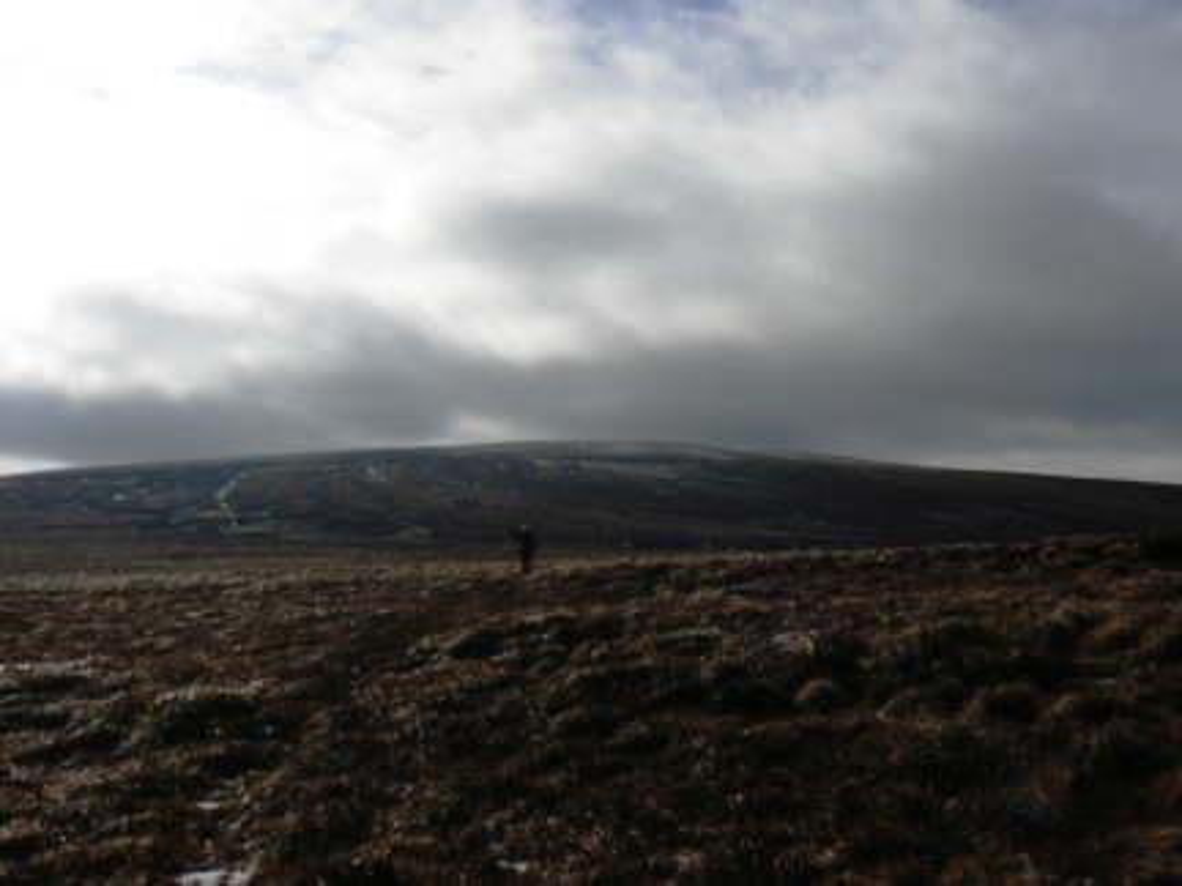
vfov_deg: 39.7
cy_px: 443
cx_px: 591
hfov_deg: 51.4
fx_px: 1229
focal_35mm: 36
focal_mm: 6
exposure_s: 1/1300
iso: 80
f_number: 8
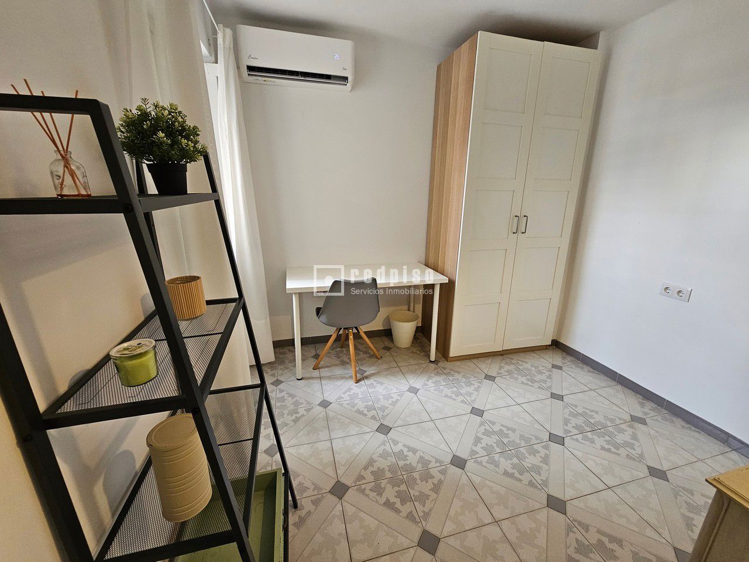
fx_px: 281
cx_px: 374
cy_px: 281
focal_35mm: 13
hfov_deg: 106.2
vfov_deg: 89.9
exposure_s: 1/70.8
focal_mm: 2.2
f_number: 2.2
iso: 200
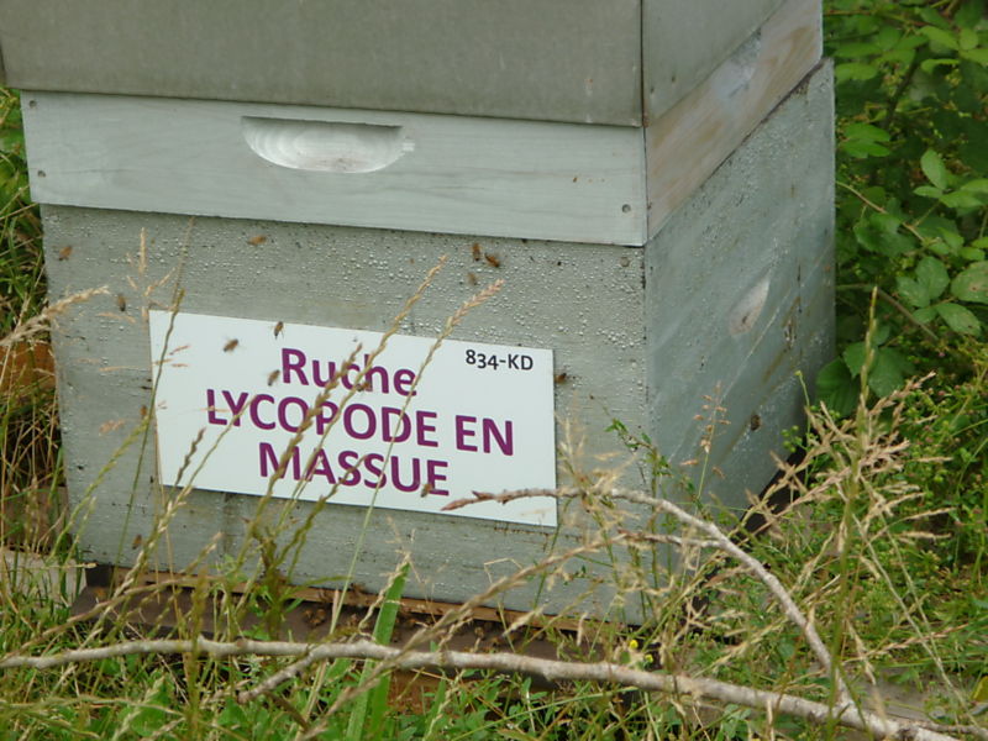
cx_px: 494
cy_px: 370
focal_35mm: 132
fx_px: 3768
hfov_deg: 14.9
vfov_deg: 11.2
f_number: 5.9
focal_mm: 22
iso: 80
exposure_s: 1/160
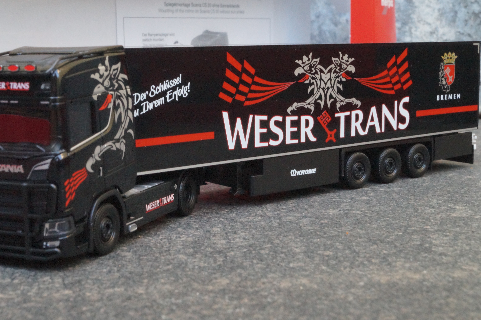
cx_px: 209
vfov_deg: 22.0
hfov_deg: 32.6
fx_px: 822
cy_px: 142
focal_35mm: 62
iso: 3200
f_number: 22
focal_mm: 35
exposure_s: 1/25
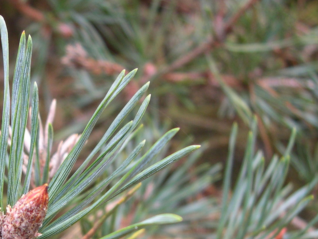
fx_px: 662
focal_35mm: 72
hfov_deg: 26.3
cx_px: 40
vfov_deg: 20.0
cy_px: 225
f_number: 2.8
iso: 100
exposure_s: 1/100
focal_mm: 8
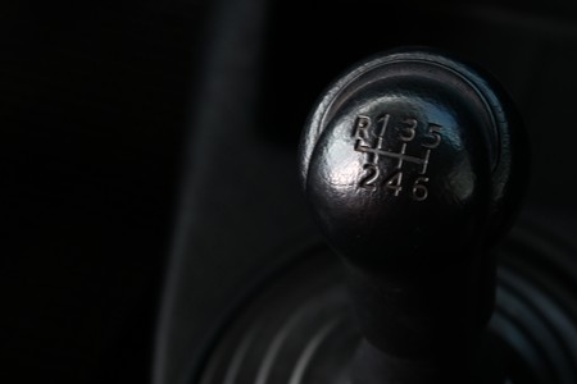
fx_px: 1410
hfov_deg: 23.0
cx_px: 376
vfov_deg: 15.5
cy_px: 204
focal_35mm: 88
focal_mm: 36
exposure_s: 1/125
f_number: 5
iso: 1000
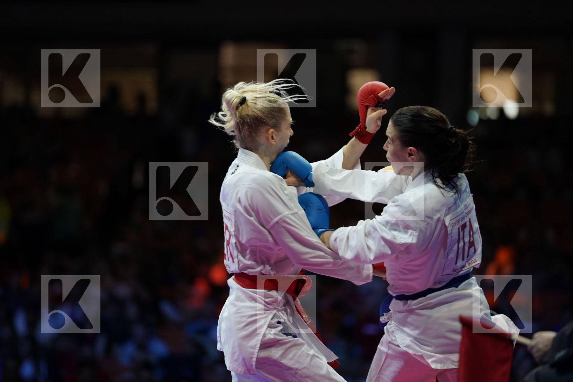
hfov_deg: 10.4
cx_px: 286
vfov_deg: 6.9
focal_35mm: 198
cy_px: 191
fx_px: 3151
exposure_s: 1/1000
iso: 1600
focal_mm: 198
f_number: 2.8
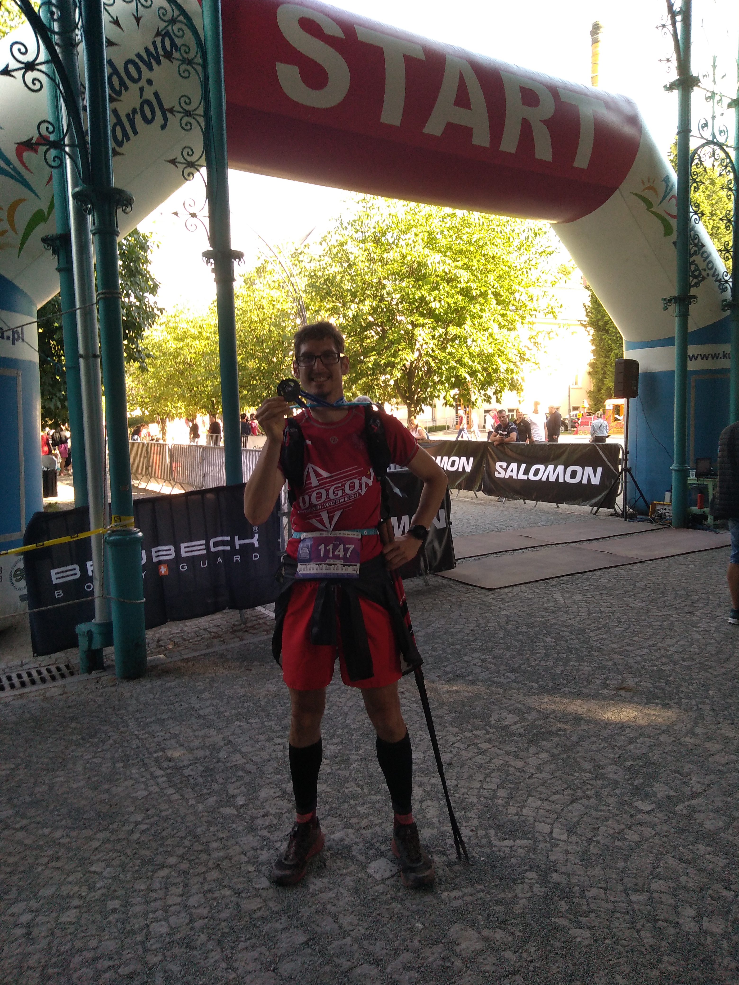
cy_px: 492
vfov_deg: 67.3
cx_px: 370
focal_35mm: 26
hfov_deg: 53.1
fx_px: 740
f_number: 2.2
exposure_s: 1/120
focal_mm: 3.46
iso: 150
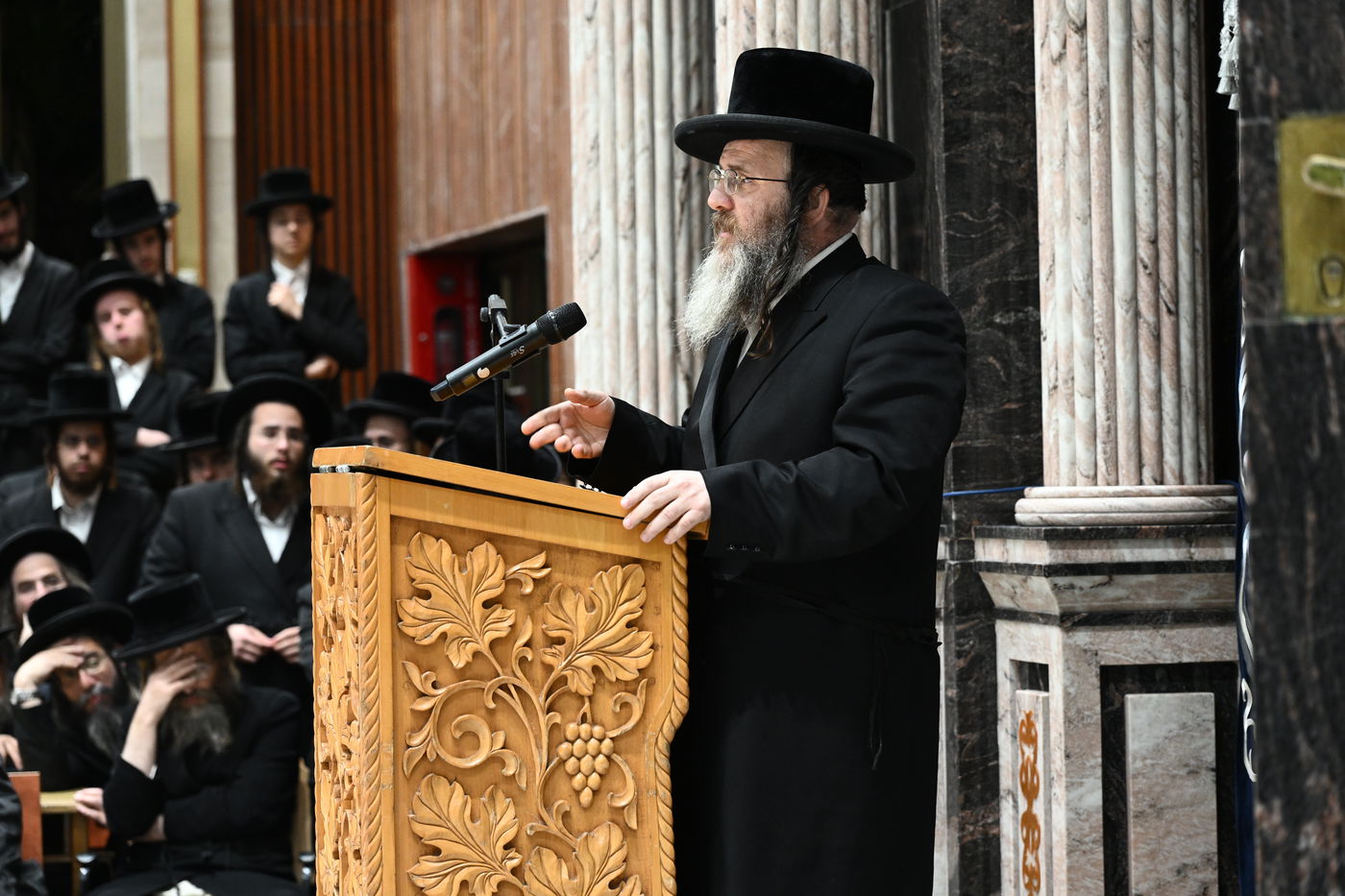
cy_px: 448
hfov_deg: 17.1
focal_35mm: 120
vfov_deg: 11.4
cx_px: 672
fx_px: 4482
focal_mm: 120
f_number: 5
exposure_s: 1/100
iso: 3200
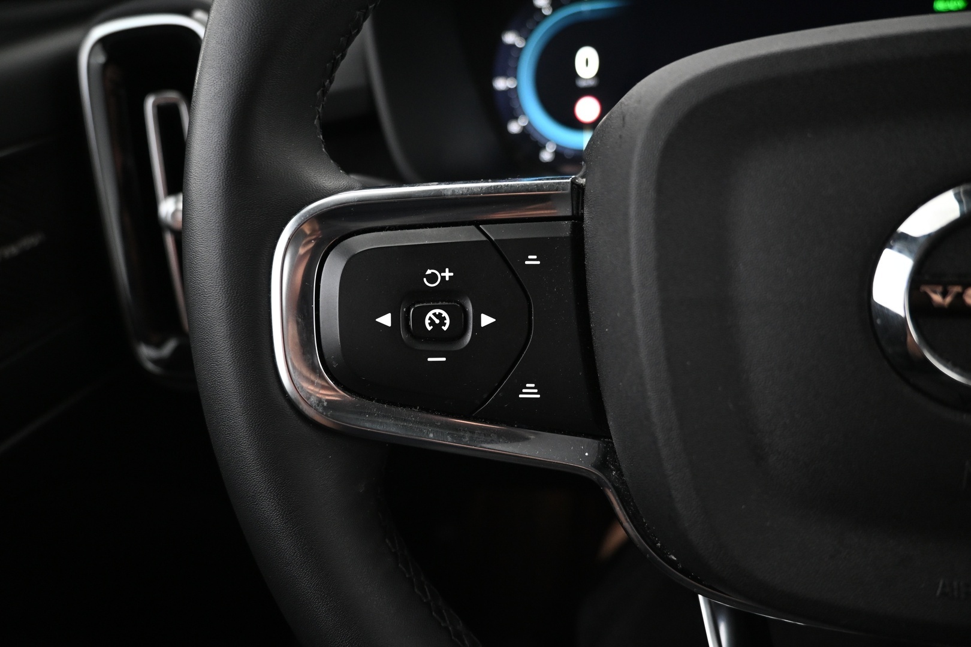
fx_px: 647
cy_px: 324
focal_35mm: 24
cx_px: 486
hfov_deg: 73.7
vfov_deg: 53.1
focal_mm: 16
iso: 1600
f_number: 3.5
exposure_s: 1/15
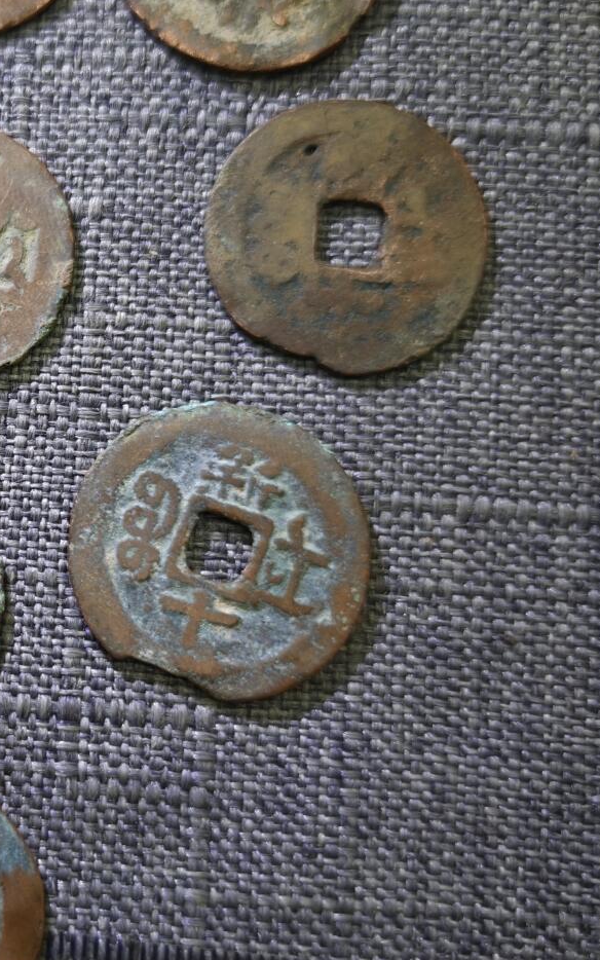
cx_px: -88
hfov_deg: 25.1
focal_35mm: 47
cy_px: 446
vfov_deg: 42.6
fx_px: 1229
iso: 217
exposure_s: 1/100
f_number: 1.57
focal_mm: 5.6
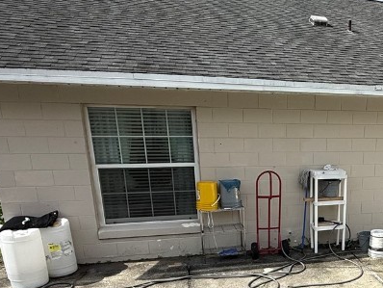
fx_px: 399
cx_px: 325
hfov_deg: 47.5
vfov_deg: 38.2
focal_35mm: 36
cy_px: 230
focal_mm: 2.22
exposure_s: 1/1613
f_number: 2.2
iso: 50
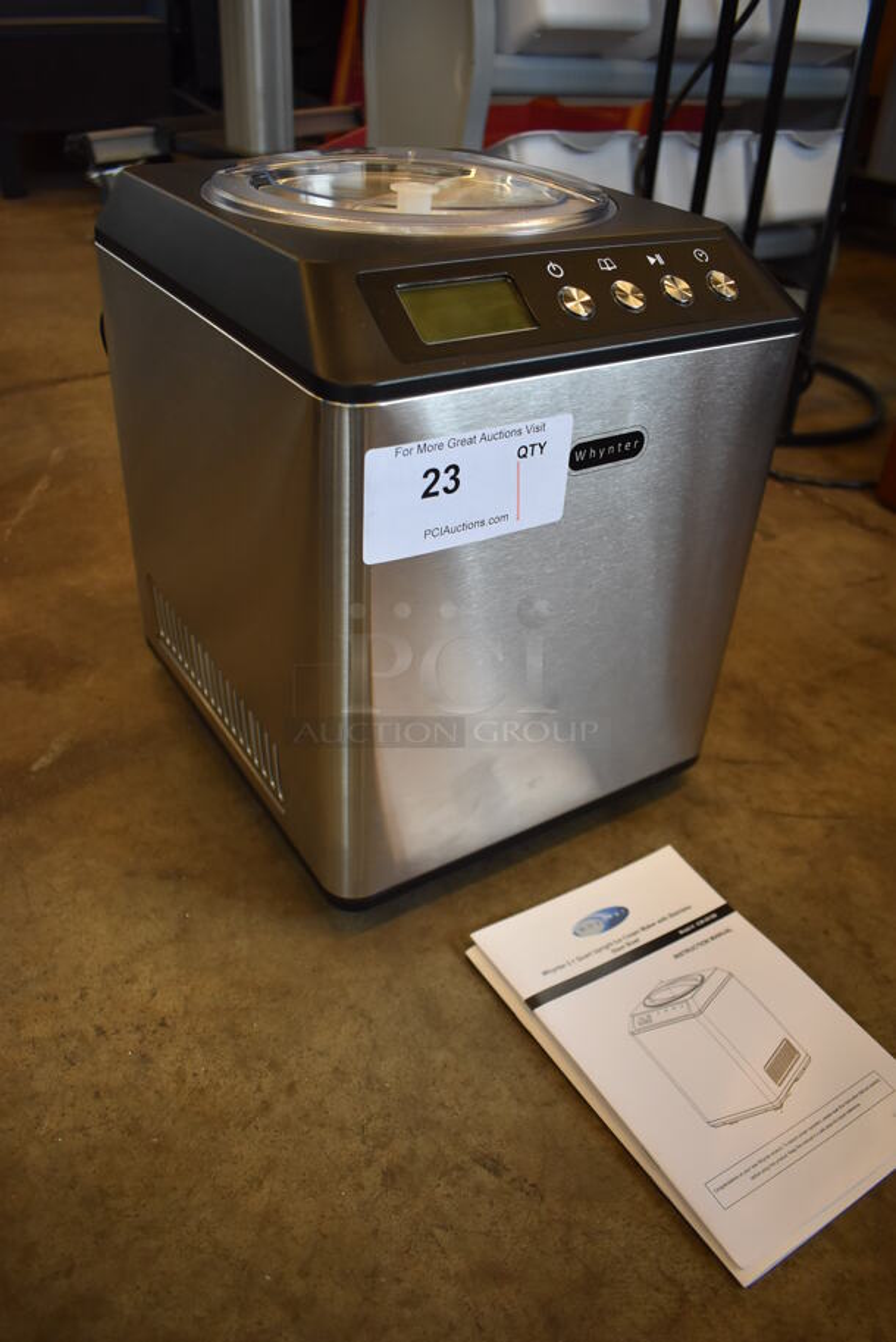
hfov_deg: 48.0
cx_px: 448
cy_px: 671
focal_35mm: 27
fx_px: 1006
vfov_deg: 67.3
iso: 800
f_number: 3.5
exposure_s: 1/160
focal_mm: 18
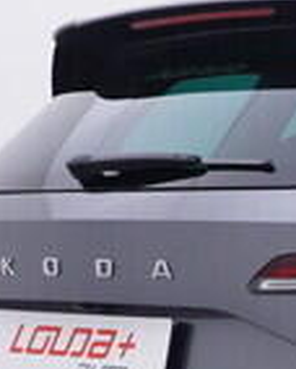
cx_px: 769
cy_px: 361
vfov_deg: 12.5
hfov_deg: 8.9
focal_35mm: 152
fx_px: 1665
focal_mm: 15
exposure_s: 1/80
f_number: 5
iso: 200
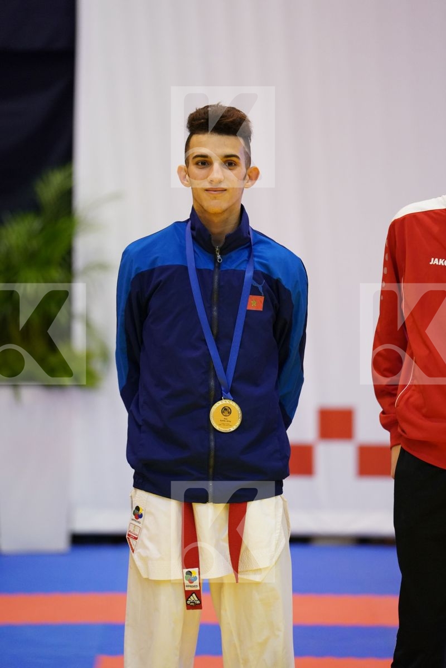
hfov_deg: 6.9
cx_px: 223
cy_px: 334
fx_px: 3716
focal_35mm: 200
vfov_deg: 10.3
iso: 3200
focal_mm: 200
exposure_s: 1/250
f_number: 2.8
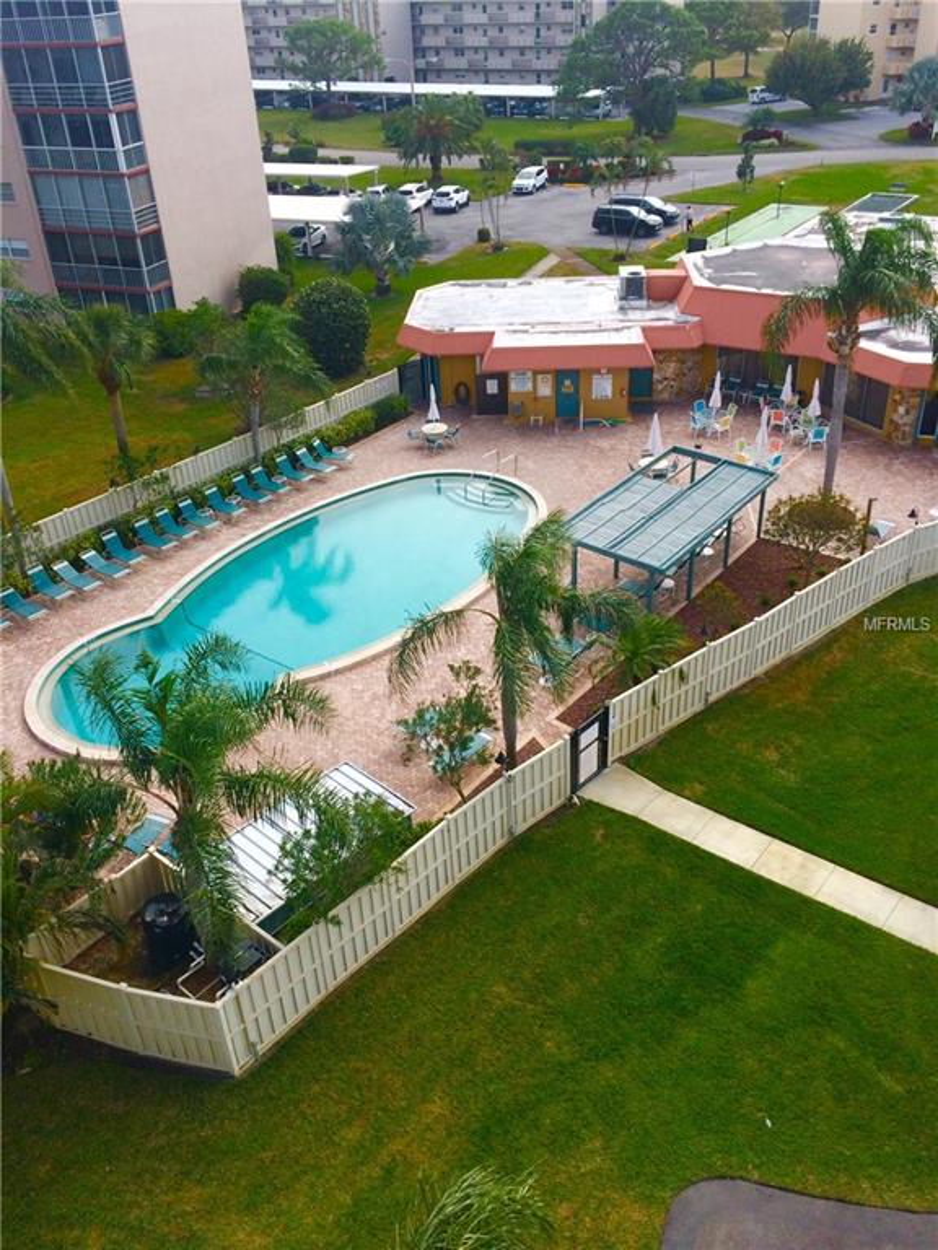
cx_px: 469
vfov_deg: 61.7
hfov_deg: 48.2
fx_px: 1048
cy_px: 625
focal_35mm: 29
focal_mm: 4.15
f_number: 2.2
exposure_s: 1/1580
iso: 32
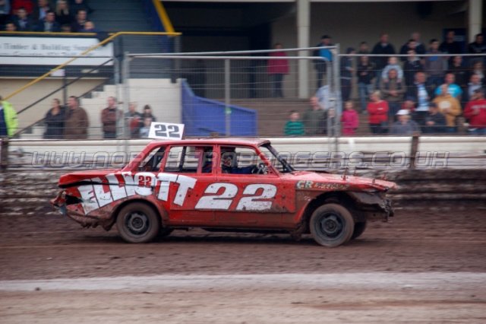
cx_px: 243
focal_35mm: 174
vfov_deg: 7.9
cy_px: 162
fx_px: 2348
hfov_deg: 11.8
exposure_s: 1/320
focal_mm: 116
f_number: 6
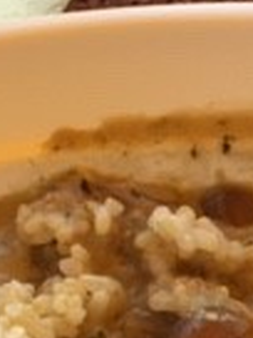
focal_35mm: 136
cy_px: 323
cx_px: 126
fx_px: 1325
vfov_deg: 14.3
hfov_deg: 10.9
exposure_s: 1/237
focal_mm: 4.15
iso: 32
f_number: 2.2
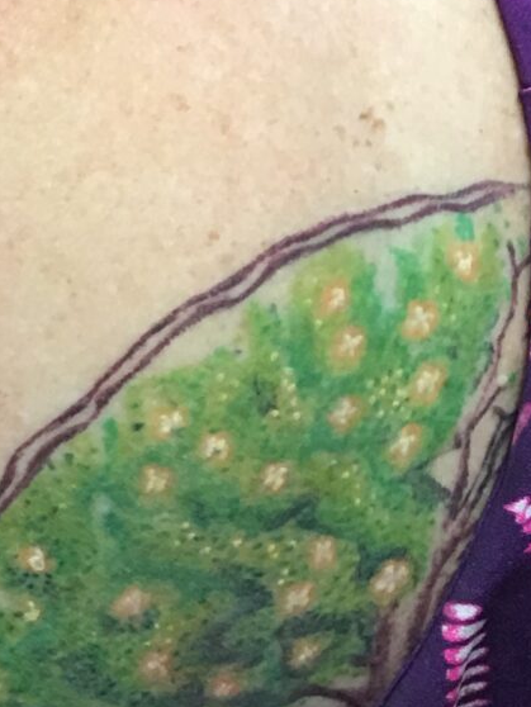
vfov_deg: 14.6
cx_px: -490
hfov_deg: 10.4
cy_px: 42
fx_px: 2718
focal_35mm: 133
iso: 40
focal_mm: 4.15
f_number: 2.2
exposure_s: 1/15
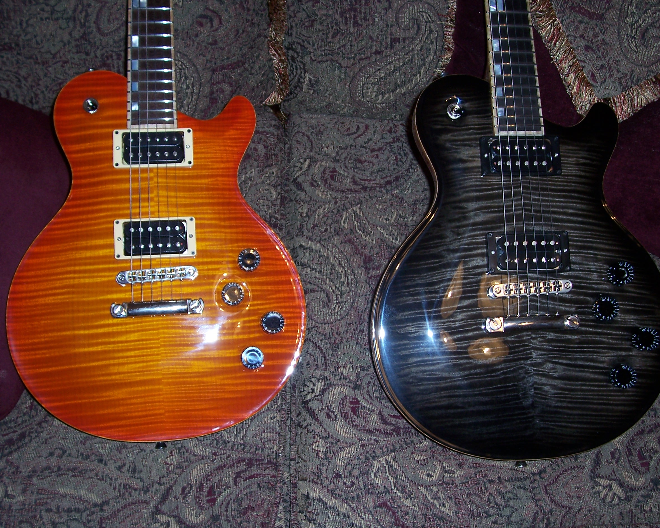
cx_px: 336
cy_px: 267
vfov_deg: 41.2
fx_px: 703
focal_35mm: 36
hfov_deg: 50.3
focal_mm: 5.6
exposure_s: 1/60
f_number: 2.7
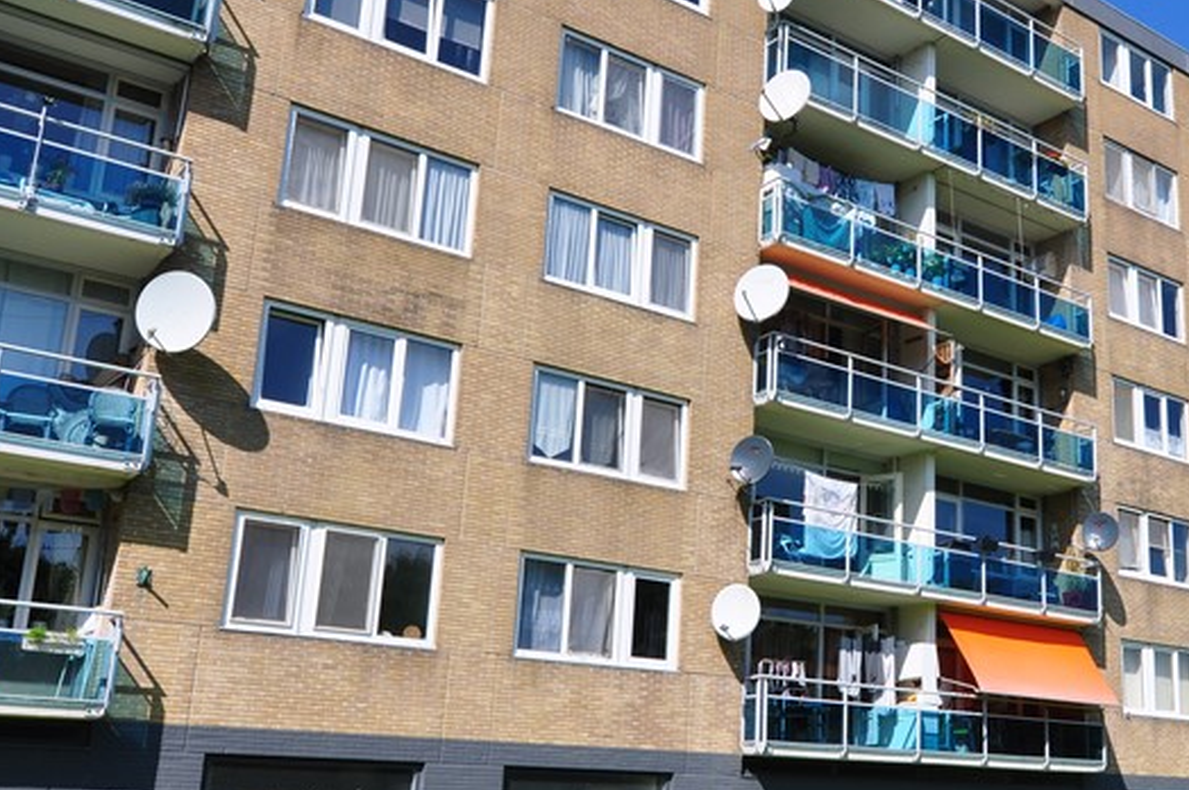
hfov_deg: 45.9
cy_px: 447
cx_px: 880
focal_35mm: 41
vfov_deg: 32.5
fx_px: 1352
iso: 200
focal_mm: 14
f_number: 10
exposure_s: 1/320
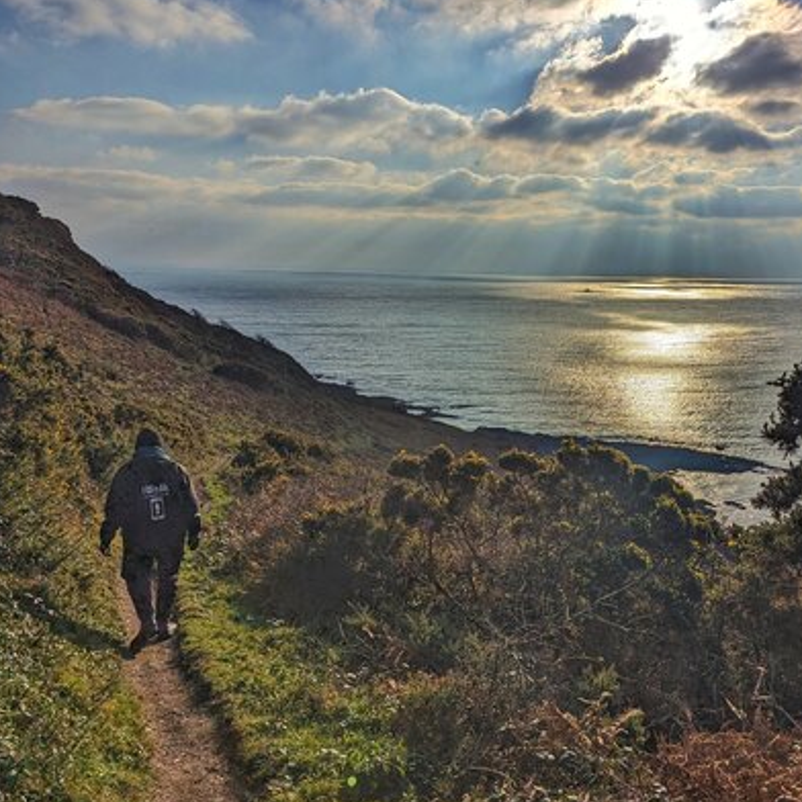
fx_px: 760
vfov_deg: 55.6
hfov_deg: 54.6
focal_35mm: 29
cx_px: 530
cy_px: 402
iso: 51
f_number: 1.85
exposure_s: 1/16129
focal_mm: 6.81
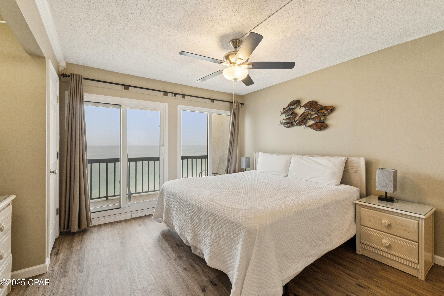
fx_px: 185
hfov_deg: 100.4
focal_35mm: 15
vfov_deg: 77.3
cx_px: 222
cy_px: 148
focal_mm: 10
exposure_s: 1/60
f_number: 8
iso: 320
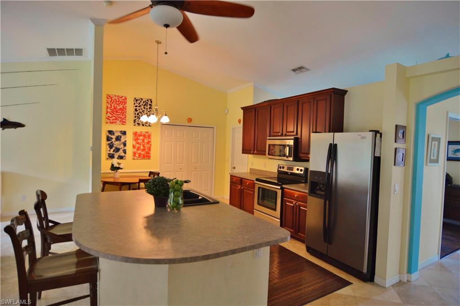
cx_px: 230
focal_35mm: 18
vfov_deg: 67.2
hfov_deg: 90.1
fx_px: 230
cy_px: 153
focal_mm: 12
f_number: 4
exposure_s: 1/60
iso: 500
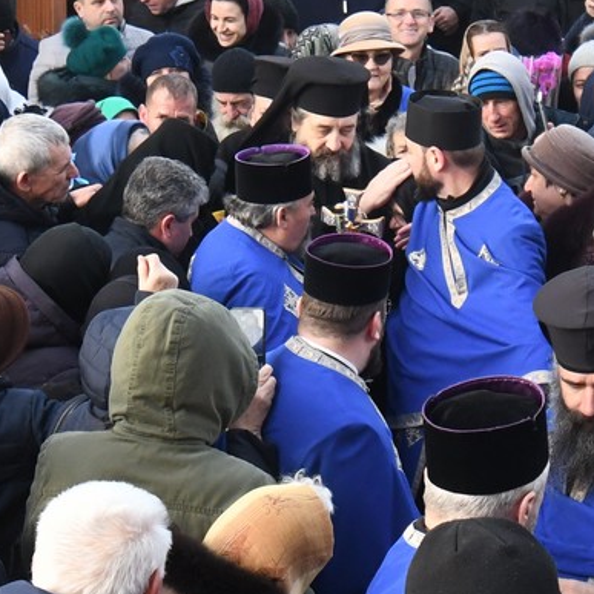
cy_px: 384
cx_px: 447
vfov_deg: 21.9
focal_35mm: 79
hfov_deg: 21.7
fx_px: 1534
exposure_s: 1/400
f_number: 5.6
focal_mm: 20
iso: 1250
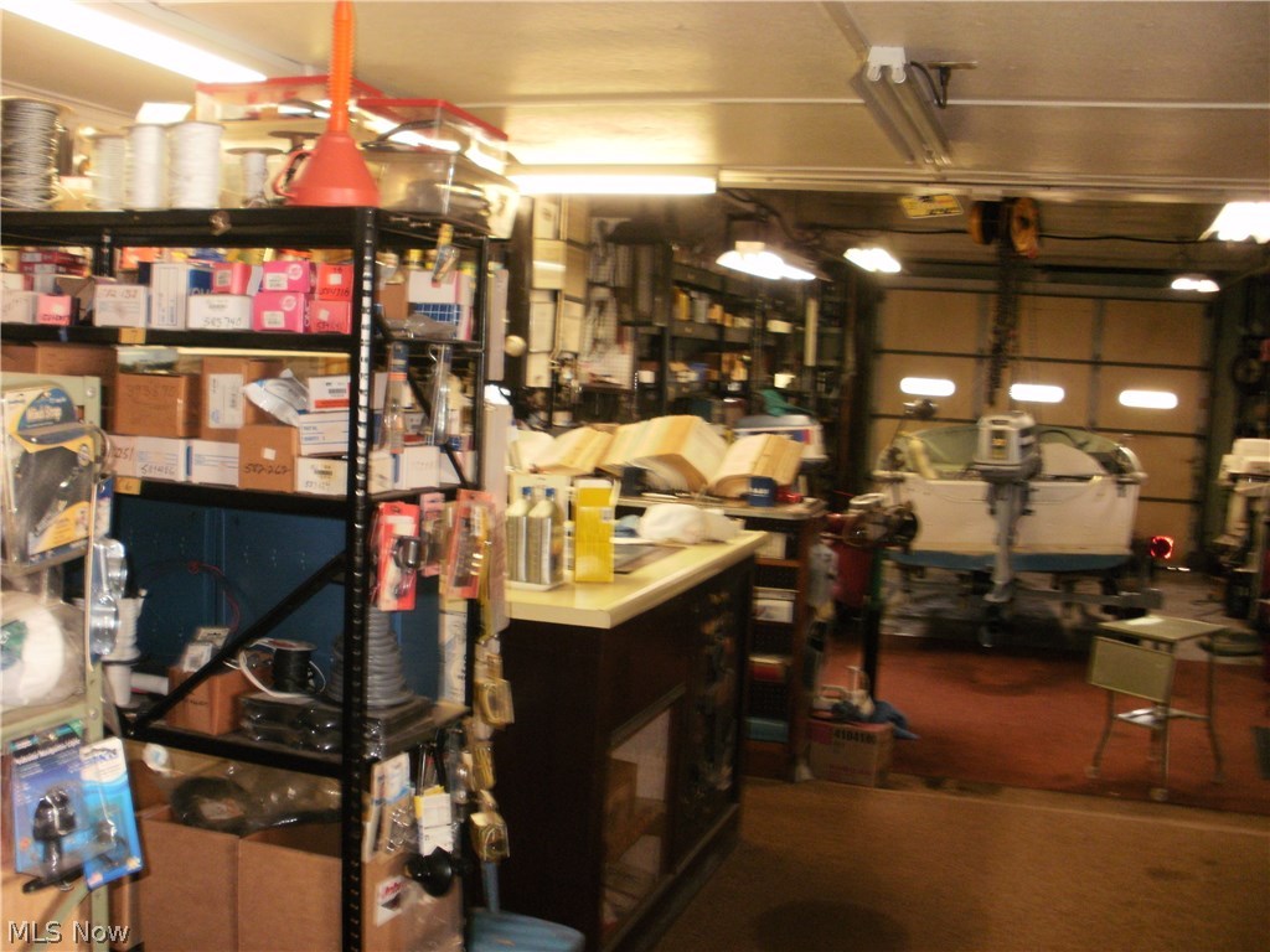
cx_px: 635
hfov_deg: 51.4
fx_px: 1321
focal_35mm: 36
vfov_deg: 39.7
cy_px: 476
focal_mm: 6.3
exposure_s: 1/30
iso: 200
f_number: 3.5
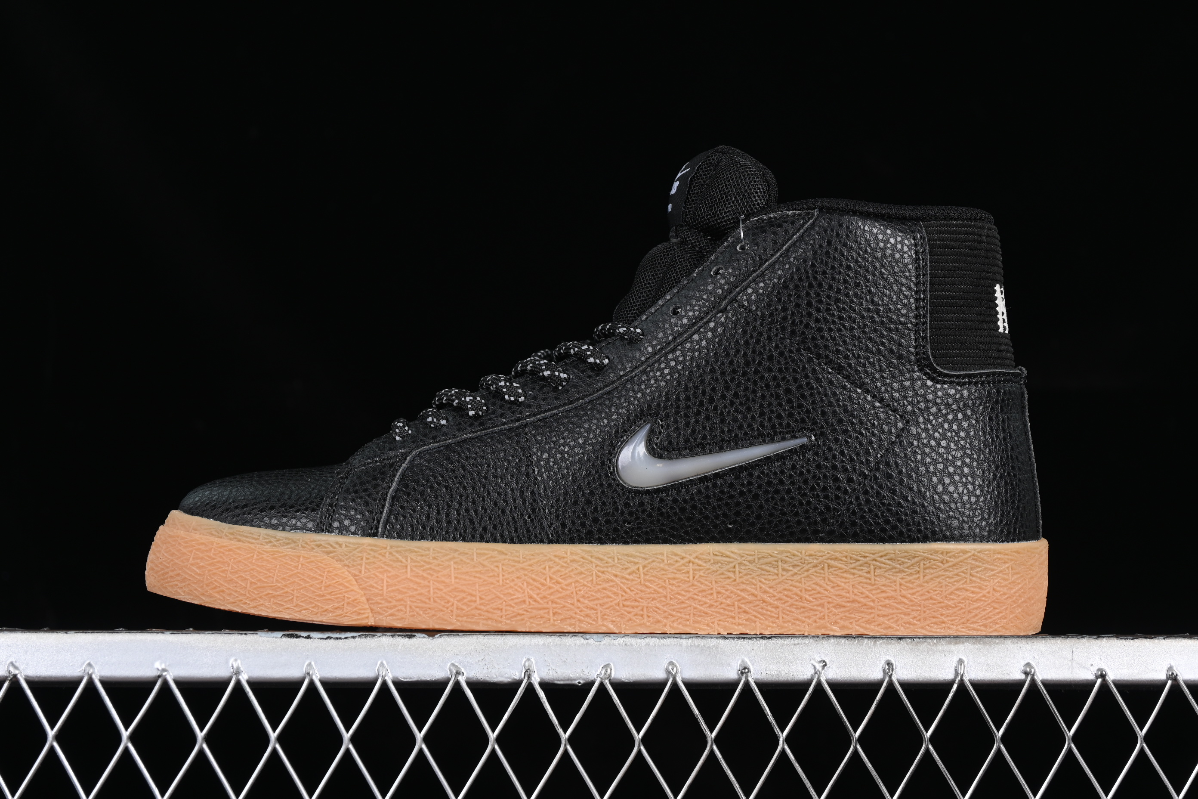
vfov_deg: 18.2
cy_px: 400
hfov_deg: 27.0
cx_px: 599
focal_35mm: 75
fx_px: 2496
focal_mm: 50
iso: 160
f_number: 6.3
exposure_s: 1/60
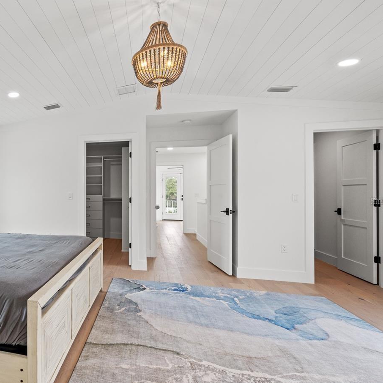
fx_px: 263
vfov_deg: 72.1
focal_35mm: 21
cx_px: 72
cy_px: 201
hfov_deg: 65.1
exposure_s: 1/30
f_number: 10
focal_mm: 14
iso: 800
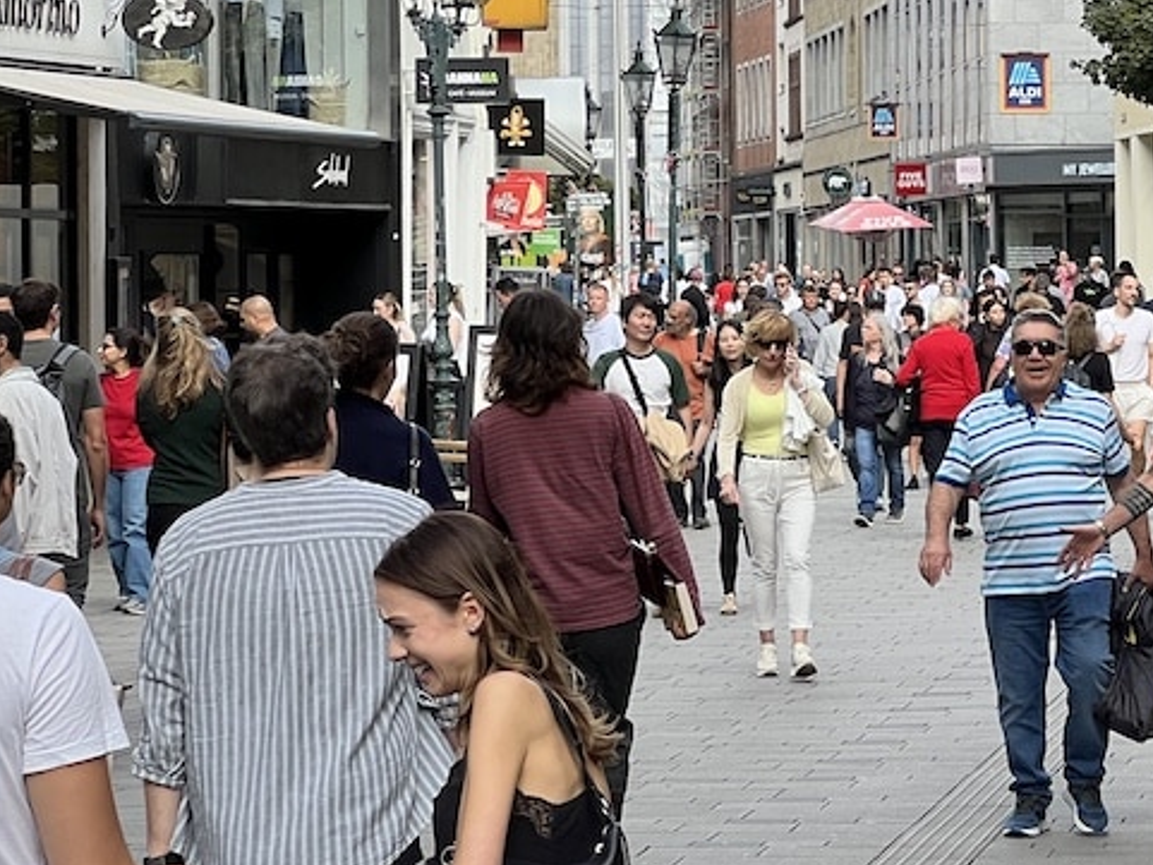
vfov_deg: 9.0
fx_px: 5464
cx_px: 1067
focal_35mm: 164
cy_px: 225
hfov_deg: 12.0
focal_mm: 9
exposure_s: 1/215
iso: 32
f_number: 2.8
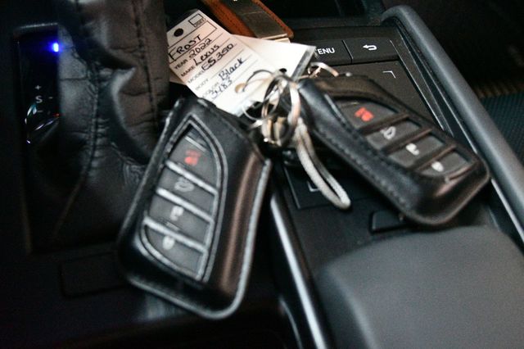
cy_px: 174
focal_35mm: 36
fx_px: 524
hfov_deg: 53.2
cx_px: 262
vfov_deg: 36.8
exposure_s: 1/50
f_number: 4
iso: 12800
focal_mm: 24
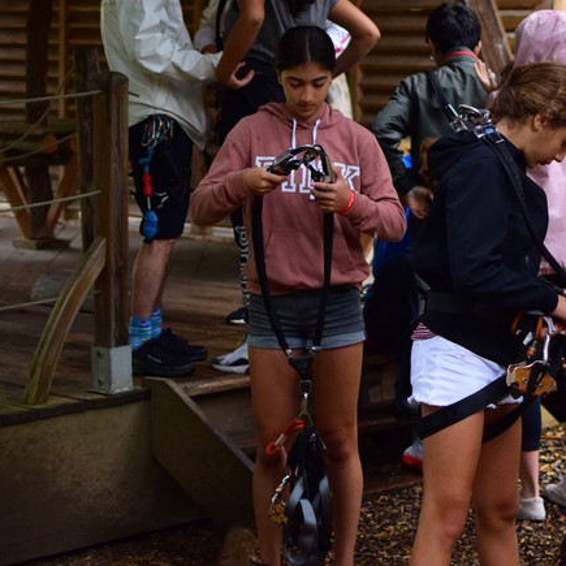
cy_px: 162
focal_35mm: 105
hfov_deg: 16.4
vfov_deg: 16.5
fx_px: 1942
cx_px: 462
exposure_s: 1/250
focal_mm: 35
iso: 1100
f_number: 1.8
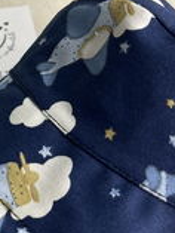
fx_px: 592
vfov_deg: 22.0
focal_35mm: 88
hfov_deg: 16.0
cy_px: 53
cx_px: -49
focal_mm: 5.1
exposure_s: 1/122
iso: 64
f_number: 1.6
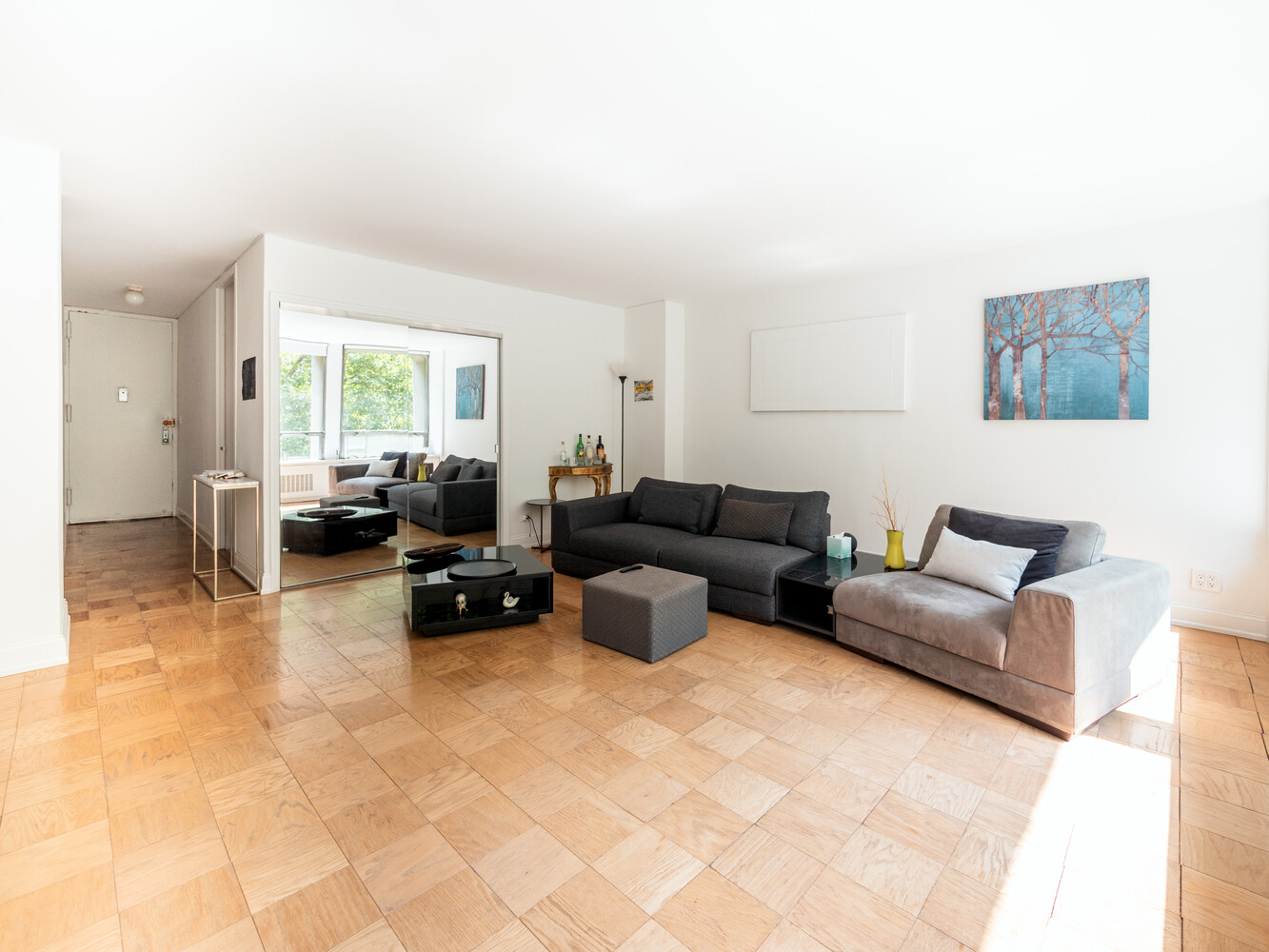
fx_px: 513
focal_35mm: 14
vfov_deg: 85.7
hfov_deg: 102.1
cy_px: 476
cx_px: 634
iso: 160
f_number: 4
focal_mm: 7
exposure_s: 1/80
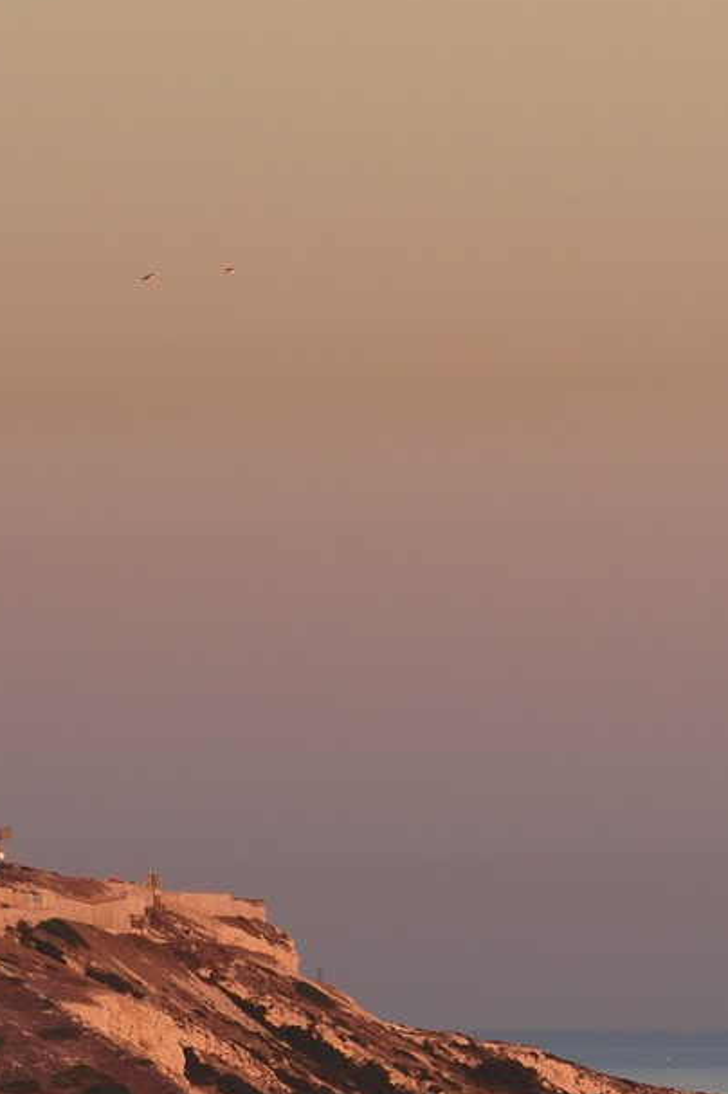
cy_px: 2095
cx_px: 1330
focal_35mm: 792
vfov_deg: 2.6
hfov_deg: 1.7
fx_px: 24050
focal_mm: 200
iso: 200
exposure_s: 1/200
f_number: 6.3
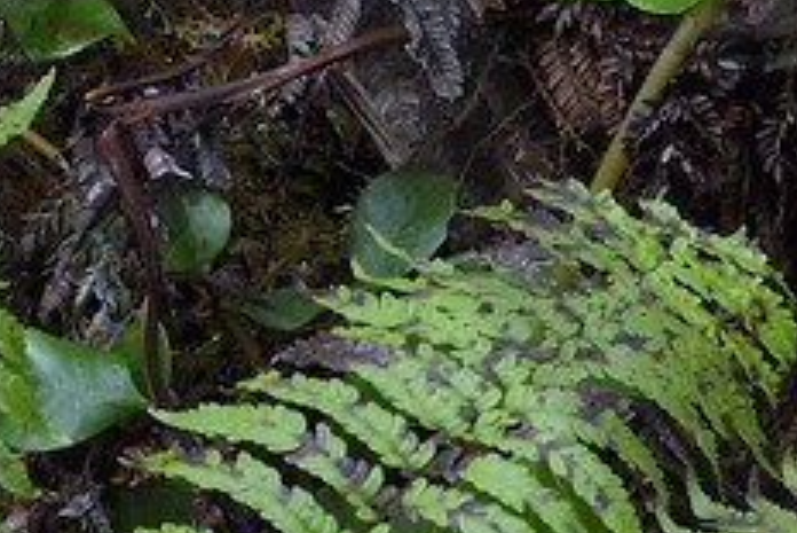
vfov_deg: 5.6
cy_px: -505
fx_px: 5339
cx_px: 1639
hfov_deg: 8.1
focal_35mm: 241
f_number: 13
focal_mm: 35
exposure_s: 1/160
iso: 1600
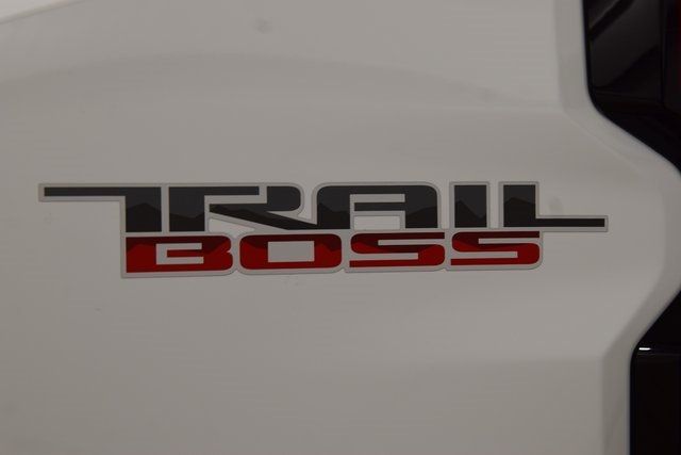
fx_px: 1476
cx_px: 340
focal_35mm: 78
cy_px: 228
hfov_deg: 26.0
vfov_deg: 17.5
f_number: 7.1
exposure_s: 1/25
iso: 400
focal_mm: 52
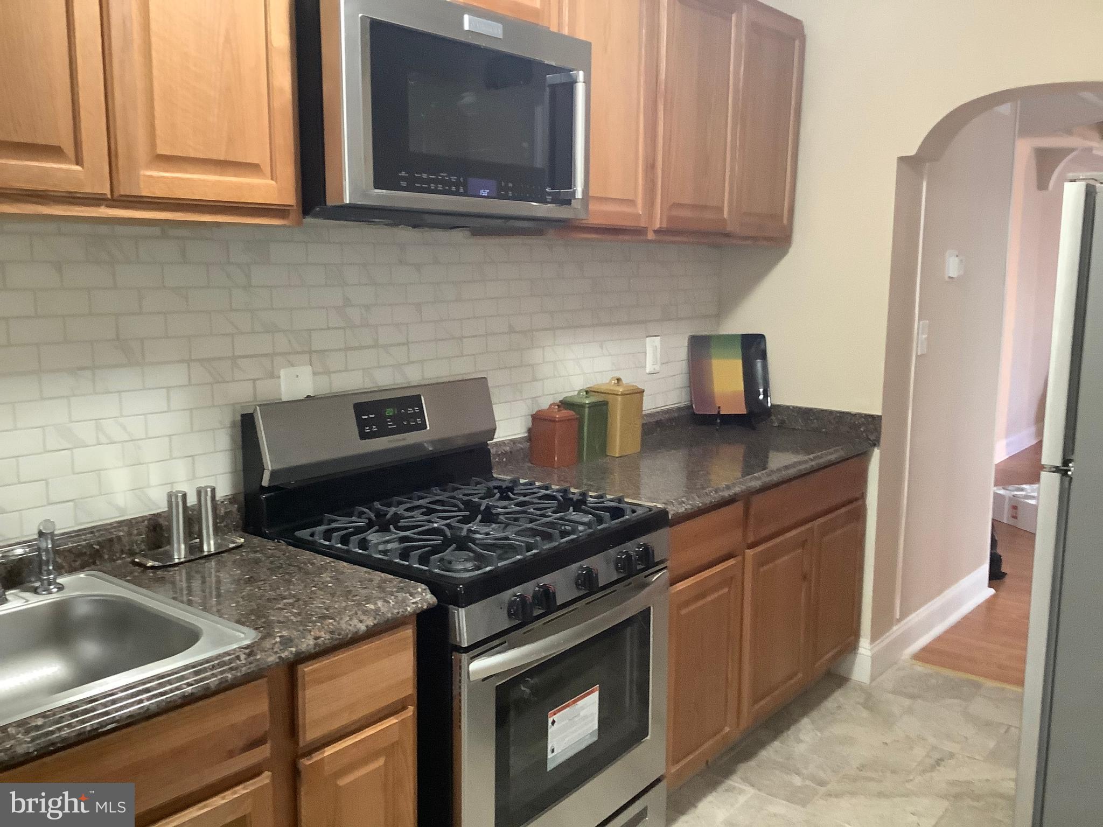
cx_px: 552
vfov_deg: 45.4
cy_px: 414
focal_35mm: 31
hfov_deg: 58.4
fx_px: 988
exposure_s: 1/30
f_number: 2.4
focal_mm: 3.3
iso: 400
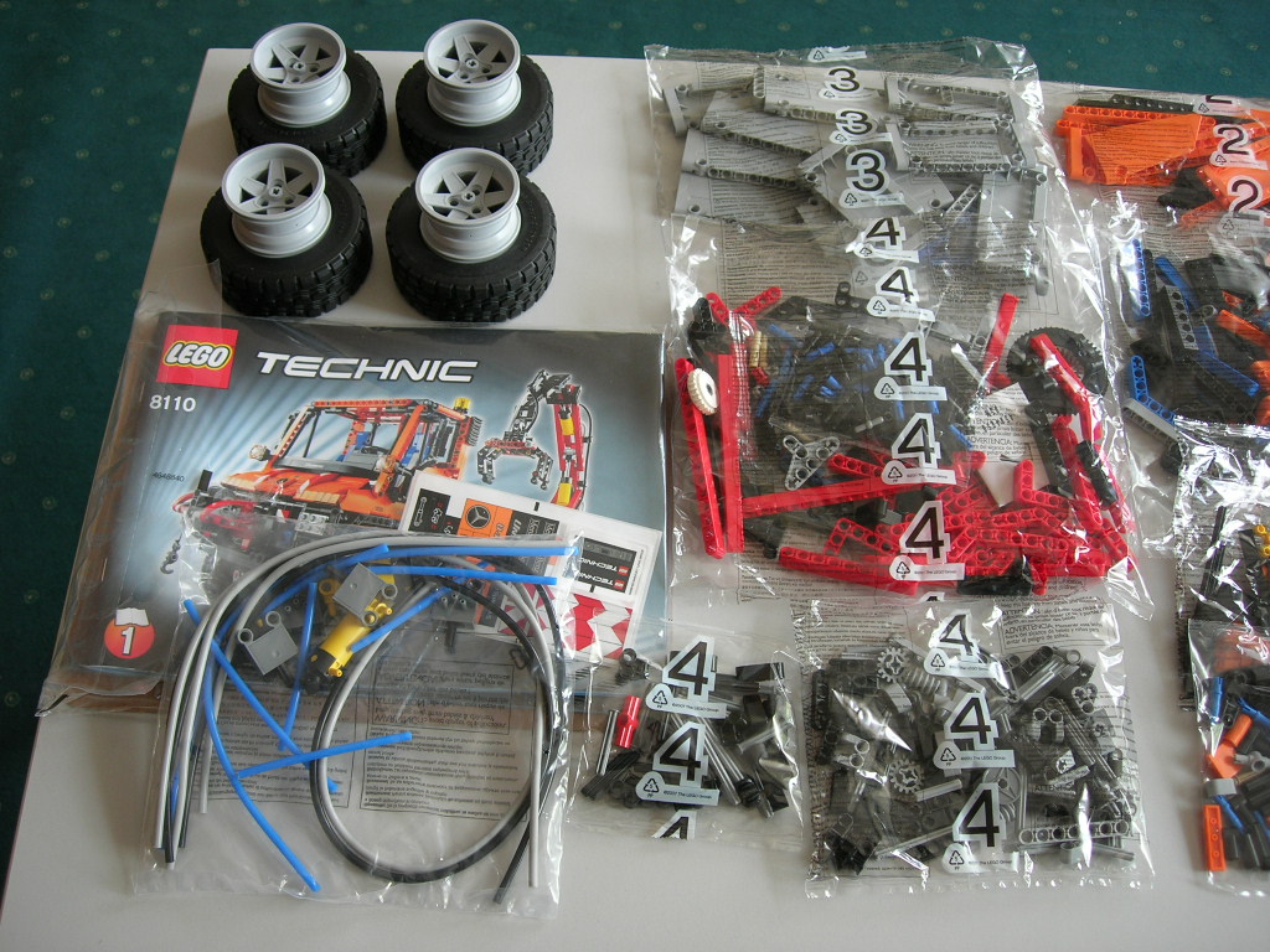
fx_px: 1394
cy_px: 476
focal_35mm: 38
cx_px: 635
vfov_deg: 37.7
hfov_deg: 49.0
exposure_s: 1/10.8
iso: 64
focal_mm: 7.8
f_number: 2.8
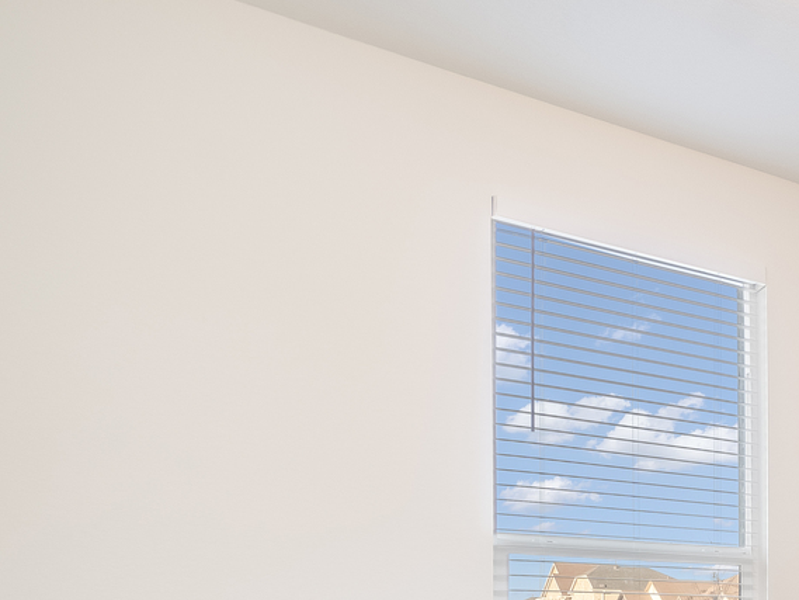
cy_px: 646
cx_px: 1045
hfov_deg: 33.3
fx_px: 947
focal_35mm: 41
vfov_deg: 31.5
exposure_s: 1/30
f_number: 7.1
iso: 400
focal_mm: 10
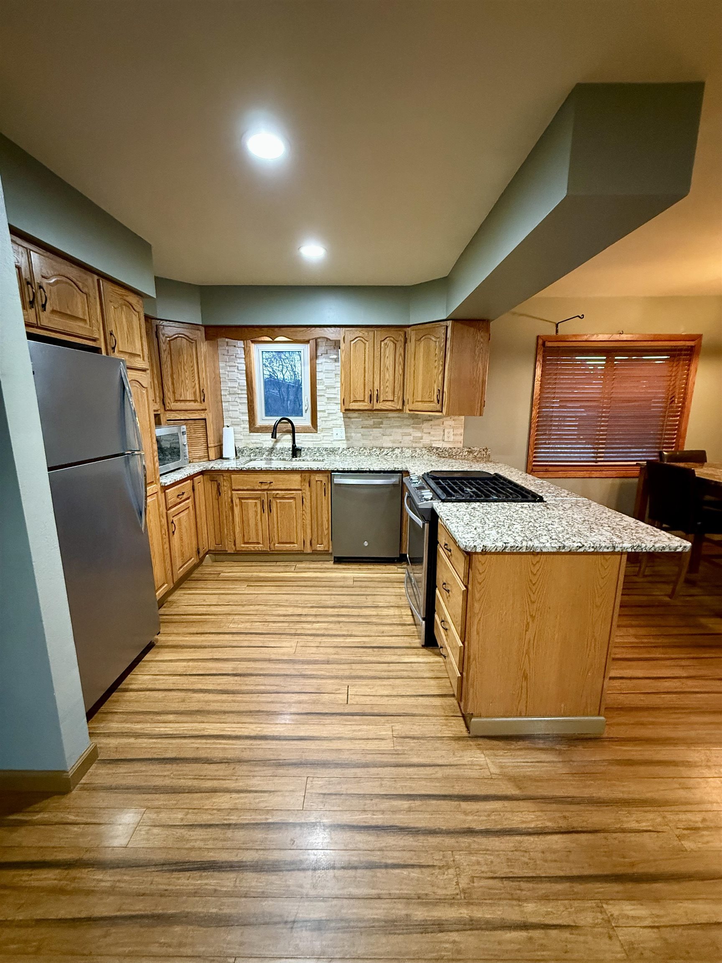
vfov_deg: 102.1
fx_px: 389
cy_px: 482
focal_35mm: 14
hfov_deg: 85.7
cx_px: 361
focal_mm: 2.22
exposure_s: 1/60
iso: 800
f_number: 2.2
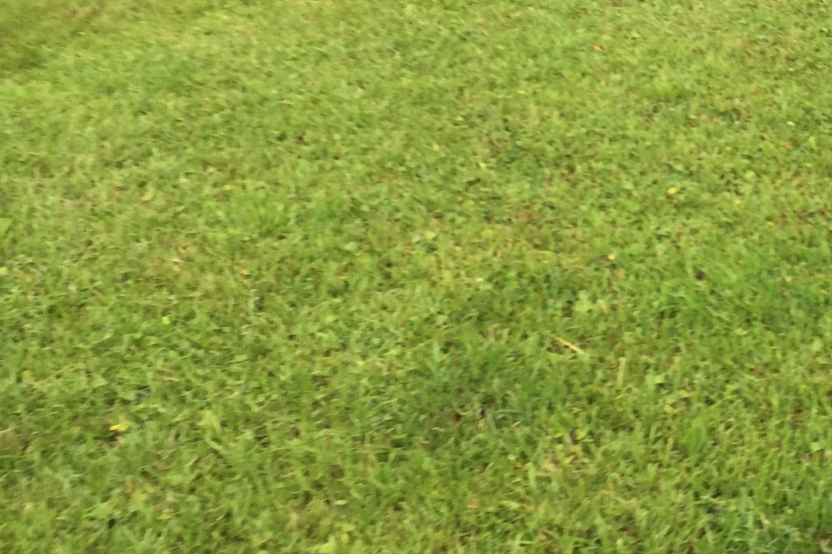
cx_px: 705
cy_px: -111
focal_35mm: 67
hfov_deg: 29.2
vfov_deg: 19.2
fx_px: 1548
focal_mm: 4.15
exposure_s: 1/316
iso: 32
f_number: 2.2
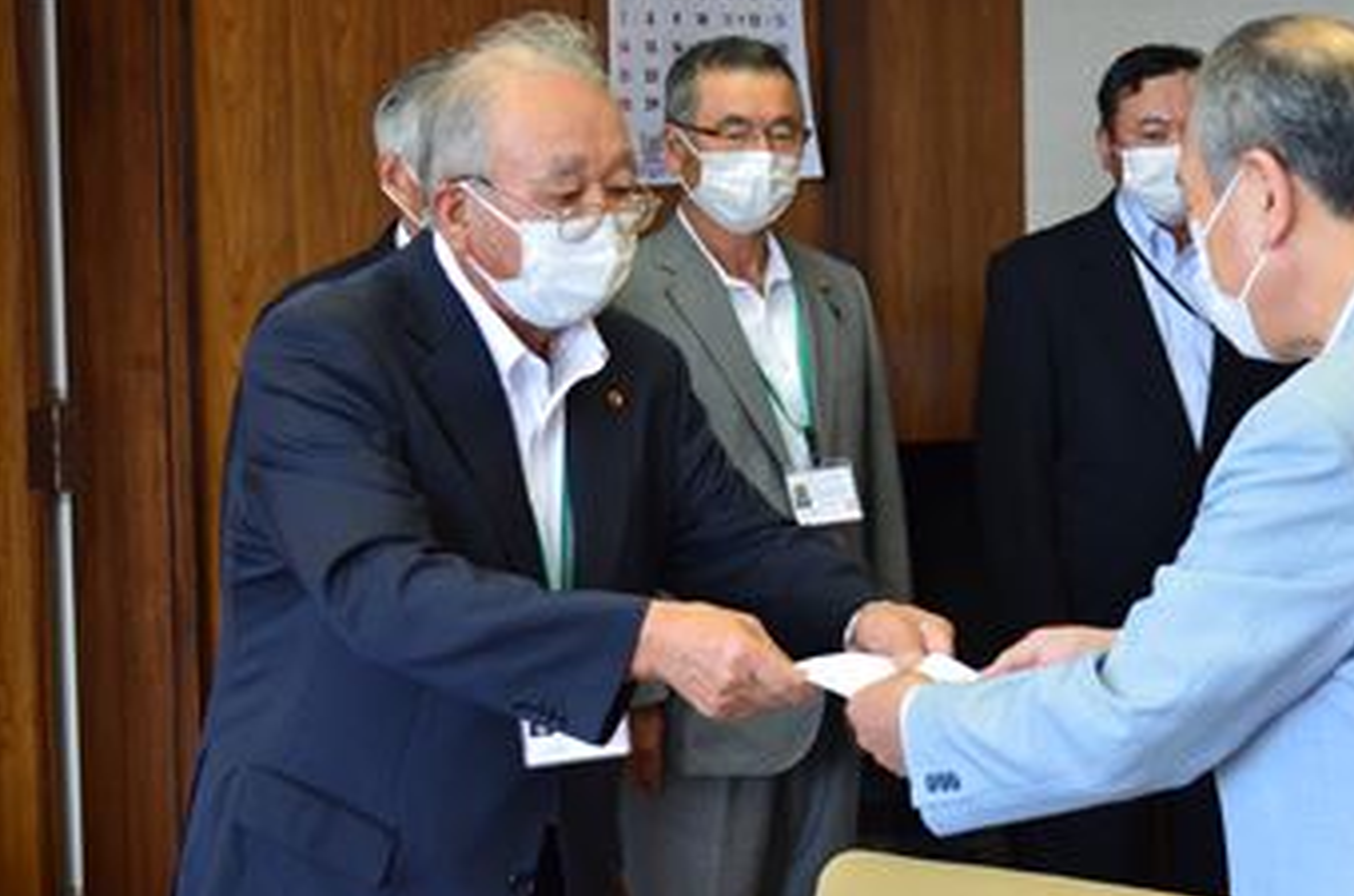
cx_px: 960
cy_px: 388
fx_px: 3640
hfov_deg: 21.0
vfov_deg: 14.0
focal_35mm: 97
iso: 800
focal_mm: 44
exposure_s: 1/125
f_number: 5.6
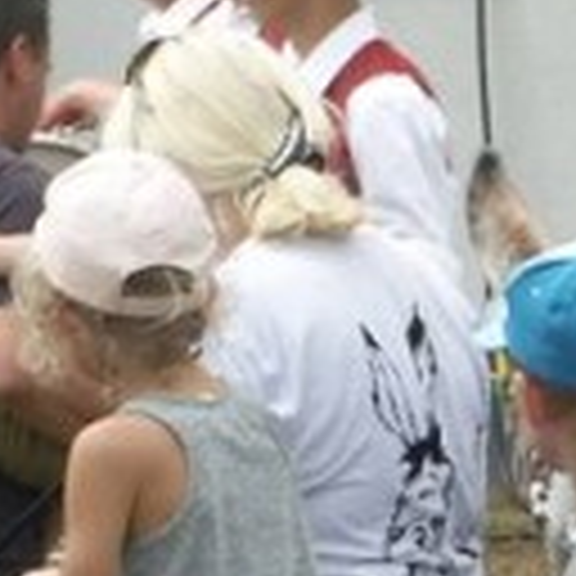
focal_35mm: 513
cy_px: 716
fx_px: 9658
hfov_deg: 3.4
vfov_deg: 3.4
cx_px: 238
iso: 64
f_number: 5.6
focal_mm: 23.77
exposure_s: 1/160
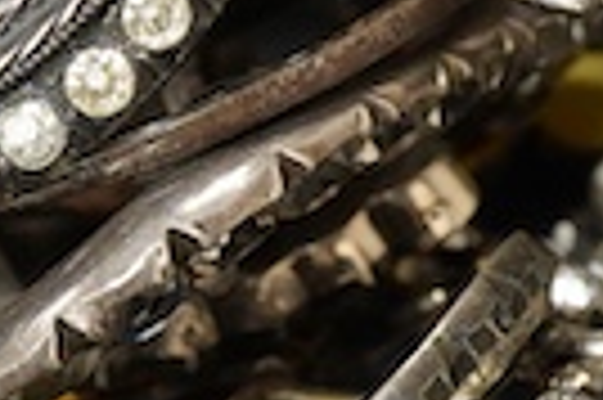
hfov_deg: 6.8
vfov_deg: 4.5
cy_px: 252
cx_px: 238
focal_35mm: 303
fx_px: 5069
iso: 1250
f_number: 8
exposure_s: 1/125
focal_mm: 30
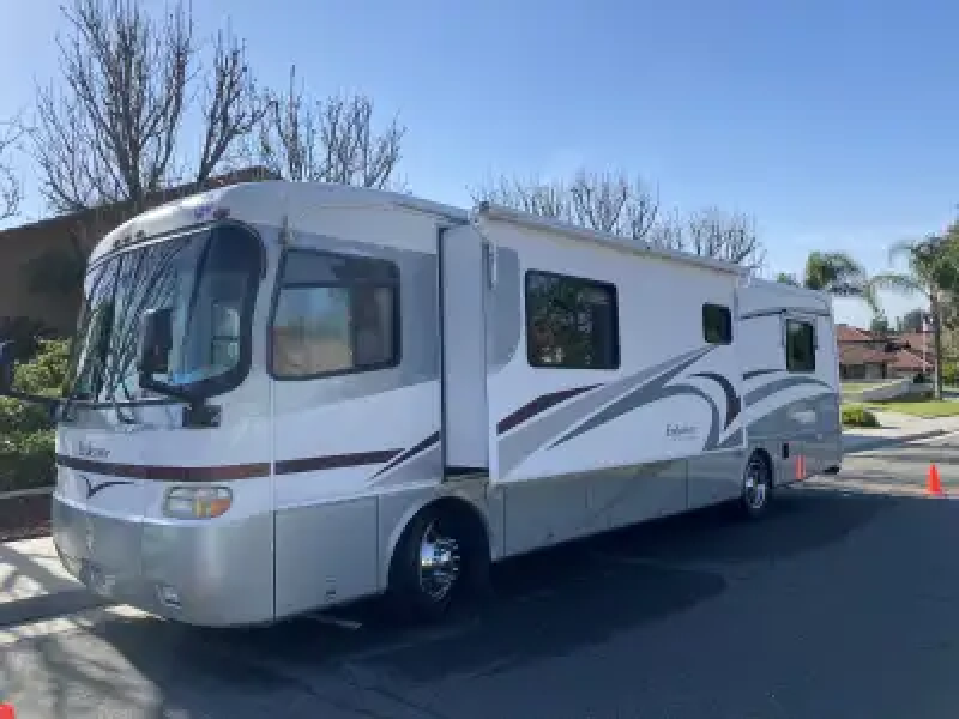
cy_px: 360
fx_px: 720
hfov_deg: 67.3
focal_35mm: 26
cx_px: 480
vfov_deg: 53.1
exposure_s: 1/2268
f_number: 1.8
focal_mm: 4.25
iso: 32
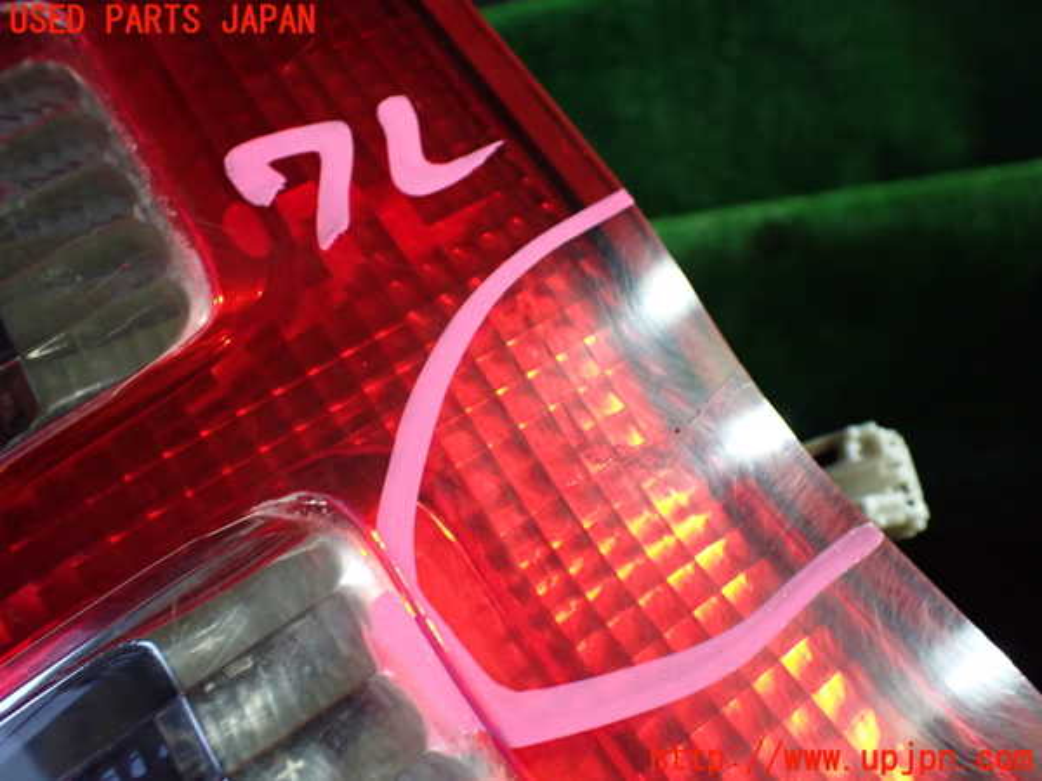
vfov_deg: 46.8
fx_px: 903
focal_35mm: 30
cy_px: 390
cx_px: 521
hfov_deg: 60.0
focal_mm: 5.4
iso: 800
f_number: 2.3
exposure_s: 1/40
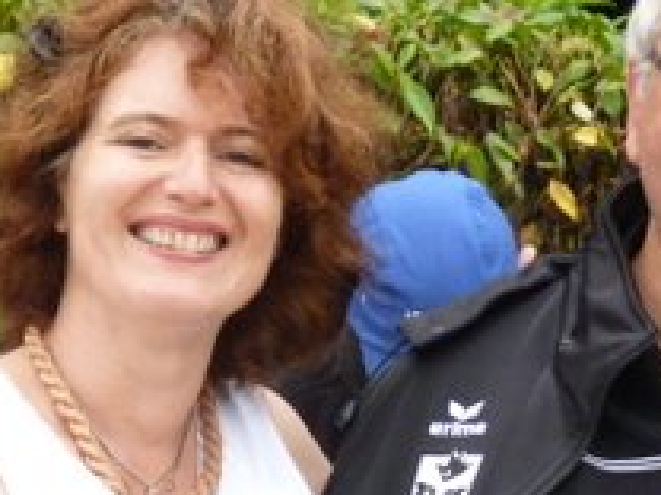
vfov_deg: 4.7
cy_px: 368
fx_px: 6091
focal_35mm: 319
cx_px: 451
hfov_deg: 6.2
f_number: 3.6
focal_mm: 24.5
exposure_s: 1/500
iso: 400
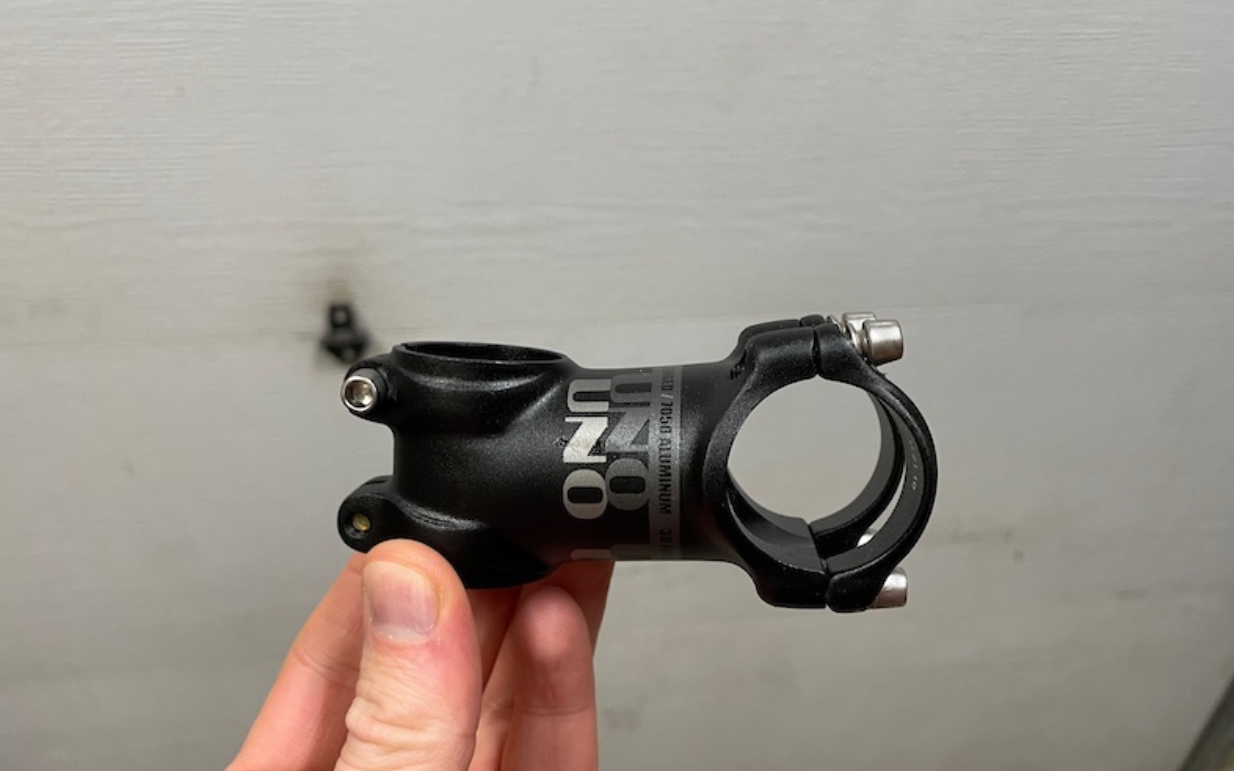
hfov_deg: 66.5
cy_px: 406
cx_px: 608
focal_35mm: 28
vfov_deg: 44.5
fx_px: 942
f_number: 1.6
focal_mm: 4.2
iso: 125
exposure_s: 1/60
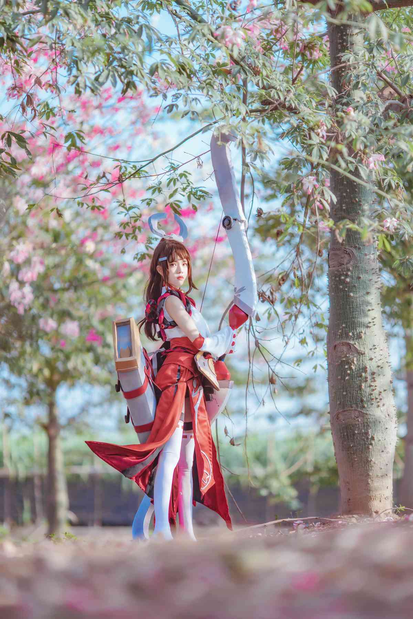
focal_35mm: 135
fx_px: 2322
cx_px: 206
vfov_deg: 15.2
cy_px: 310
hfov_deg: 10.2
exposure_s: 1/1250
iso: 160
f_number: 2
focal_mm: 135
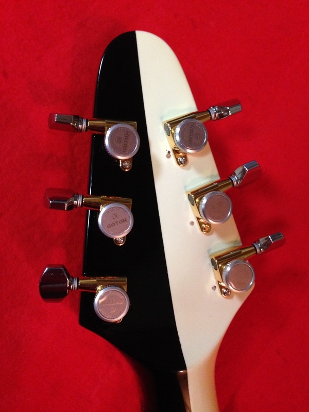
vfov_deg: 55.4
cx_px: 154
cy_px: 206
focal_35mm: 33
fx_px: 393
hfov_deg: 42.9
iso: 320
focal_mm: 4.12
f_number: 2.4
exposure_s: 1/17
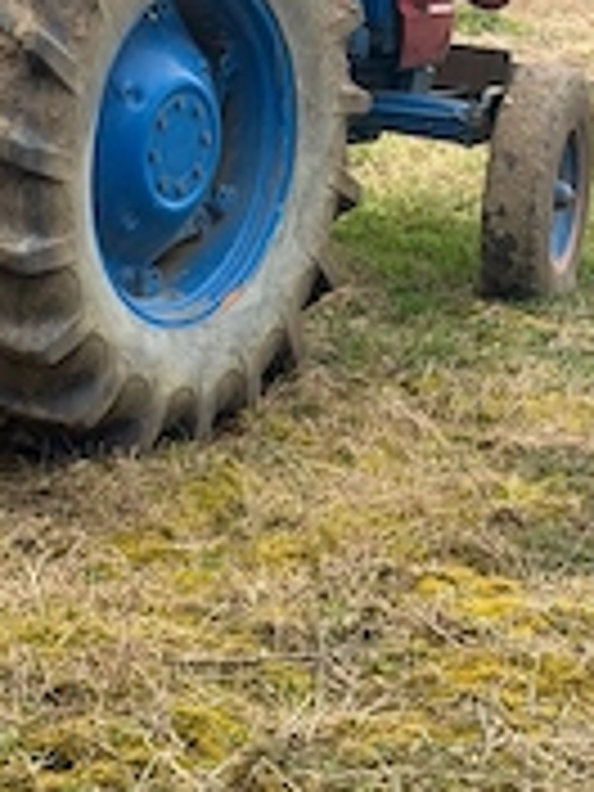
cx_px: -4
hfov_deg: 13.4
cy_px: -14
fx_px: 2494
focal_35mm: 109
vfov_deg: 17.6
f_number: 1.78
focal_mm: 6.76
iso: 100
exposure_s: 1/1242
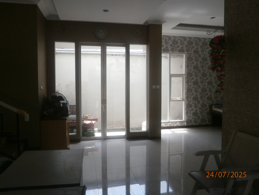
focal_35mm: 26
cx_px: 130
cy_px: 98
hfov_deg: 67.3
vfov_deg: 53.1
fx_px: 195
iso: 100
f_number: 2.8
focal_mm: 4.7
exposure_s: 1/125
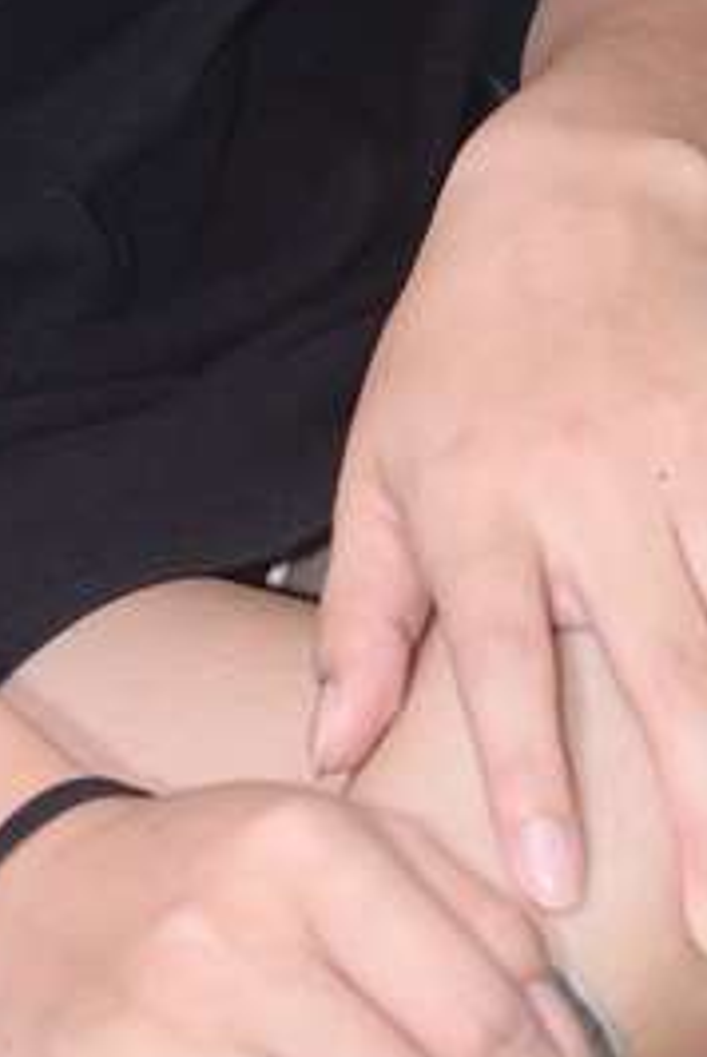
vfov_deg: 7.5
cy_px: 681
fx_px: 8109
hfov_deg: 5.0
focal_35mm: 276
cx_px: 822
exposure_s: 1/100
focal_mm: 35
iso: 500
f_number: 5
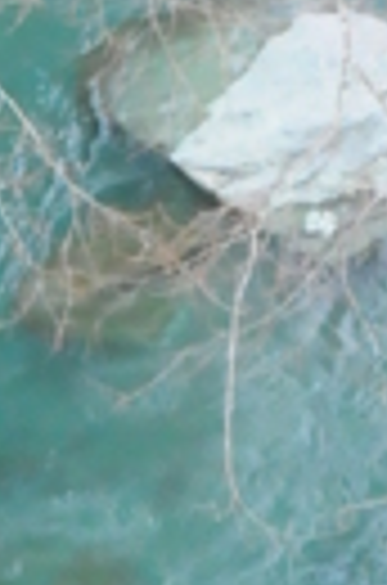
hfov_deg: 4.8
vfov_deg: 6.6
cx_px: 184
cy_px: -1143
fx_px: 4604
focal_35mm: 284
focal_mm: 24
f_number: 18
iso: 3200
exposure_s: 1/125
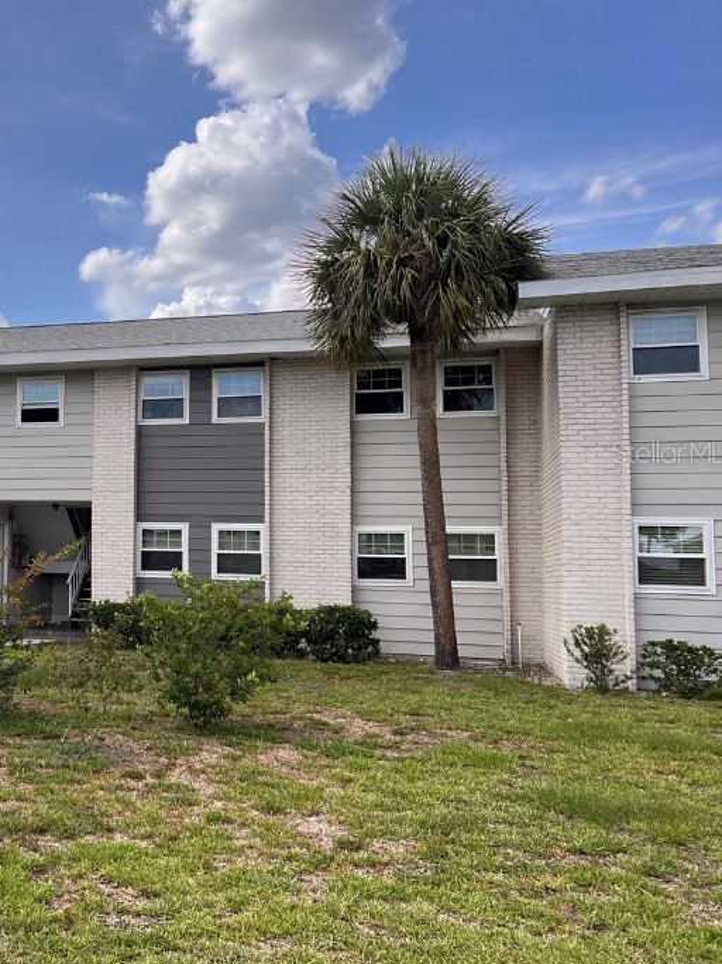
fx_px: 1085
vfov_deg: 47.8
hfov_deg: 34.0
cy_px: 452
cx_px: 23
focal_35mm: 39
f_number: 1.5
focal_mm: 5.7
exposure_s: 1/2404
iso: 50
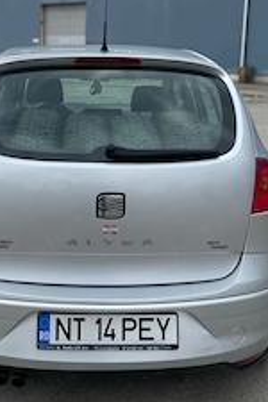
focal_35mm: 48
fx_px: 536
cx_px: 96
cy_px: 121
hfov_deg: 28.0
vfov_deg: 40.4
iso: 50
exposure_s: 1/1642
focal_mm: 4.2
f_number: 1.6
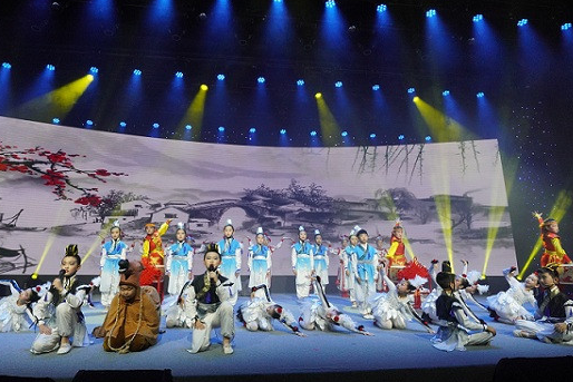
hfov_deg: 81.1
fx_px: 334
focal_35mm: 21
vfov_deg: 59.5
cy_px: 179
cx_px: 266
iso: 1600
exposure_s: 1/200
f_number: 8
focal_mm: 12
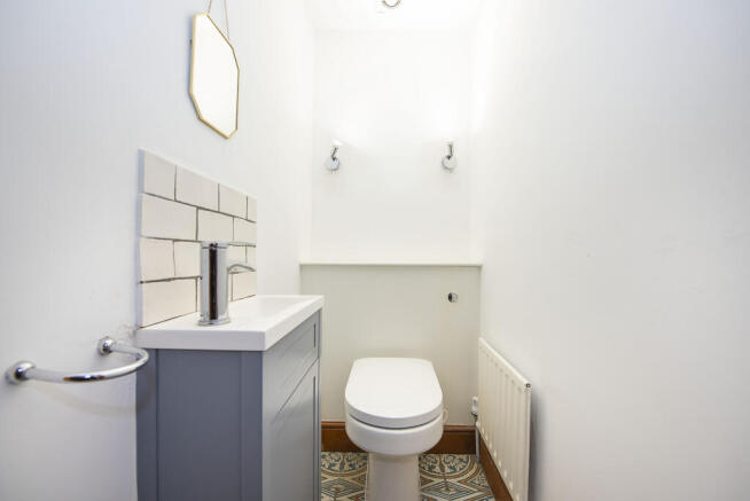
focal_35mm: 14
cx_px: 375
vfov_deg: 81.3
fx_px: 292
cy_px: 250
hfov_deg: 104.2
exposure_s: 1/25
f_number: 5.6
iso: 500
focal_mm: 14
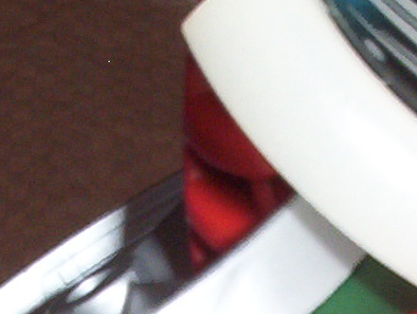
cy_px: 532
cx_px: 294
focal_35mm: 186
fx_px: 2245
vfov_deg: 7.8
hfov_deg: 10.6
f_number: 4.5
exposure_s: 1/30
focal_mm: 6
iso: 140
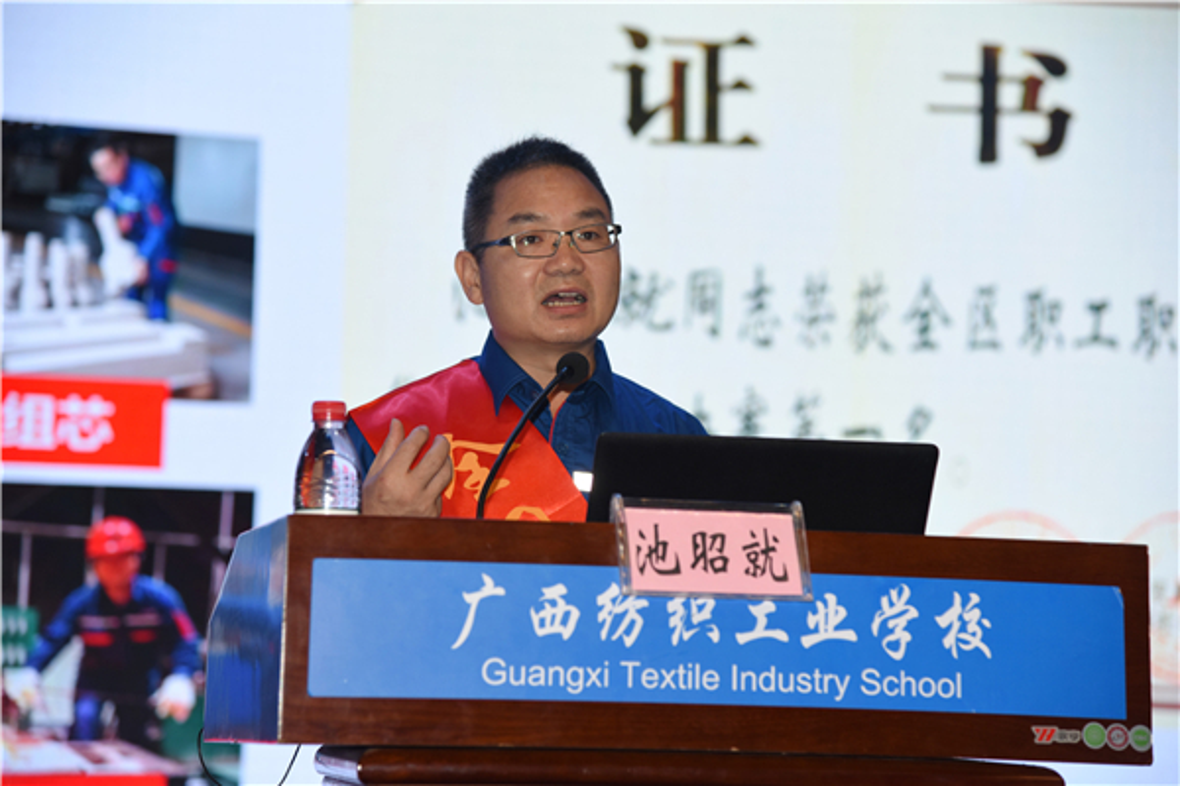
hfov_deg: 20.8
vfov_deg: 14.0
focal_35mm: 98
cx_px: 590
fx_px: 3212
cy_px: 393
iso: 500
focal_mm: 98
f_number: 4.5
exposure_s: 1/250
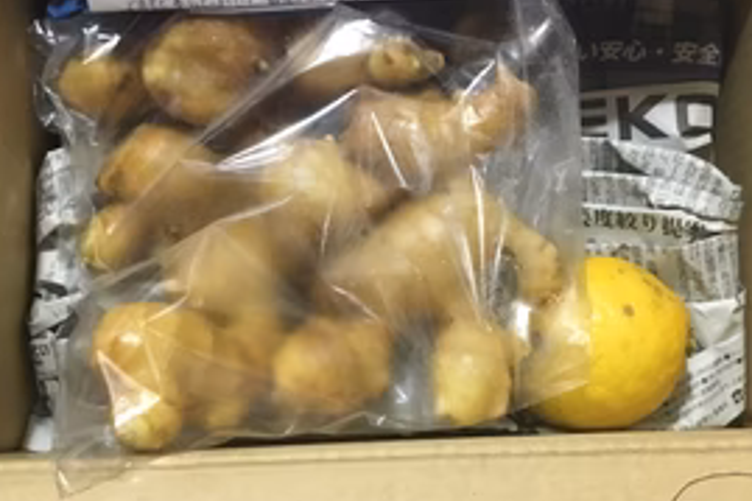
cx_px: 428
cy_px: 185
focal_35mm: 48
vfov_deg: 27.9
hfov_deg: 41.0
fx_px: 1002
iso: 250
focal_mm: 3.3
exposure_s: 1/15
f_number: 2.4
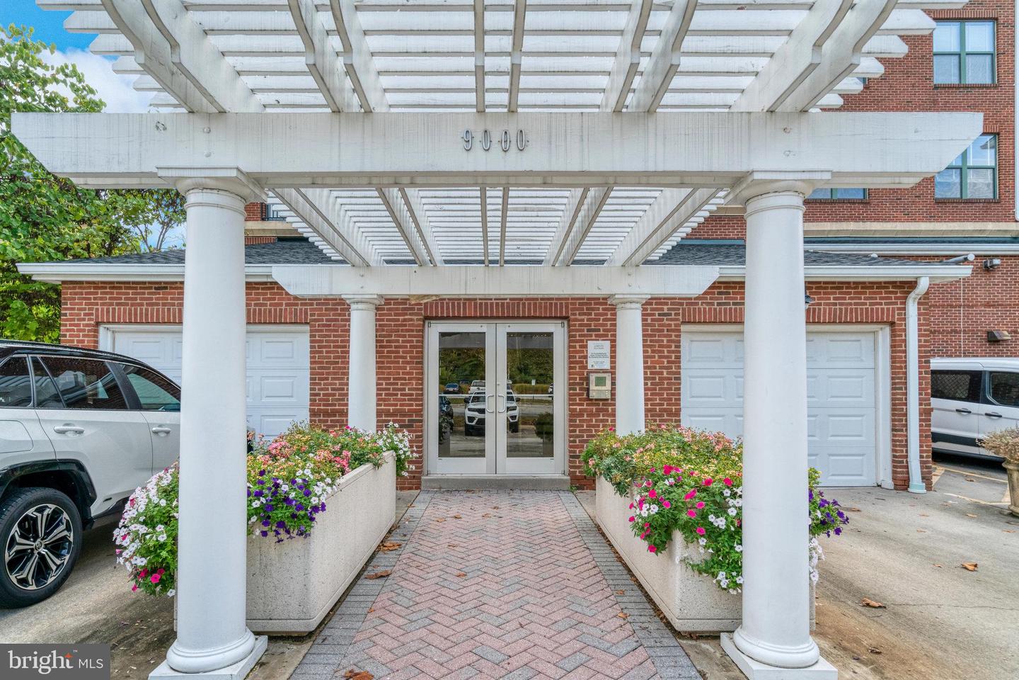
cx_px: 510
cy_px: 340
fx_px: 538
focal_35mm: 19
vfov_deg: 64.6
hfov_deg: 86.9
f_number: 8
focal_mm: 19
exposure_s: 1/640
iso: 1250
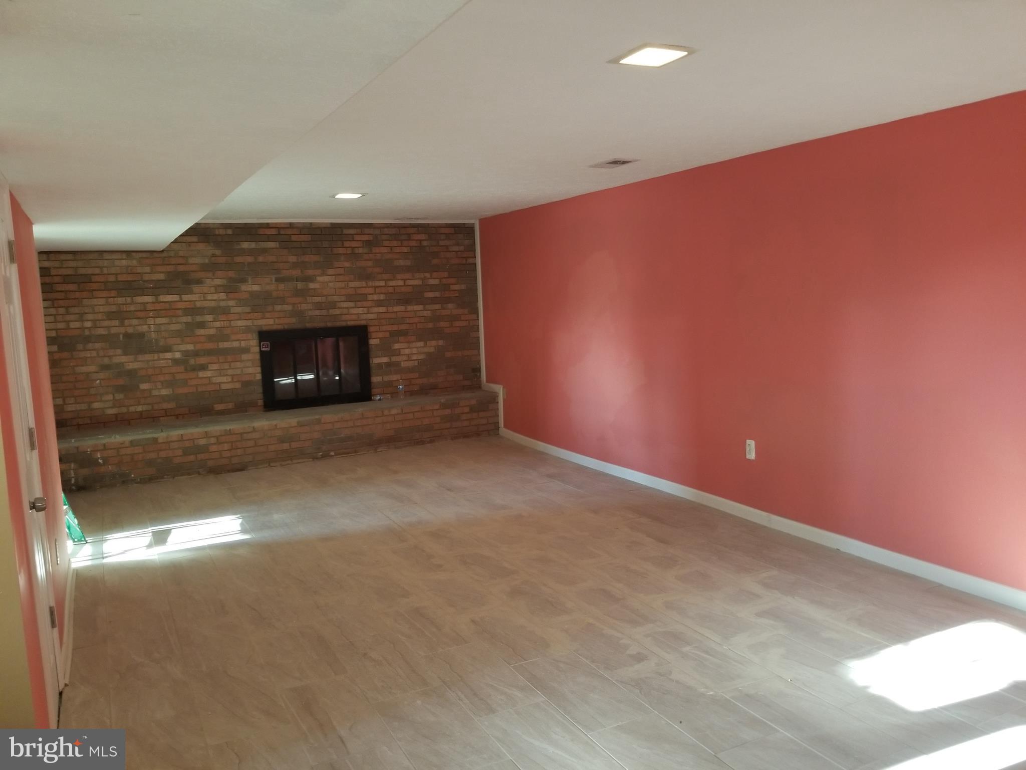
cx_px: 513
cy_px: 385
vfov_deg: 53.1
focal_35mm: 26
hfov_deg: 67.3
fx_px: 771
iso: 100
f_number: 1.7
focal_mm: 4.25
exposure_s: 1/30
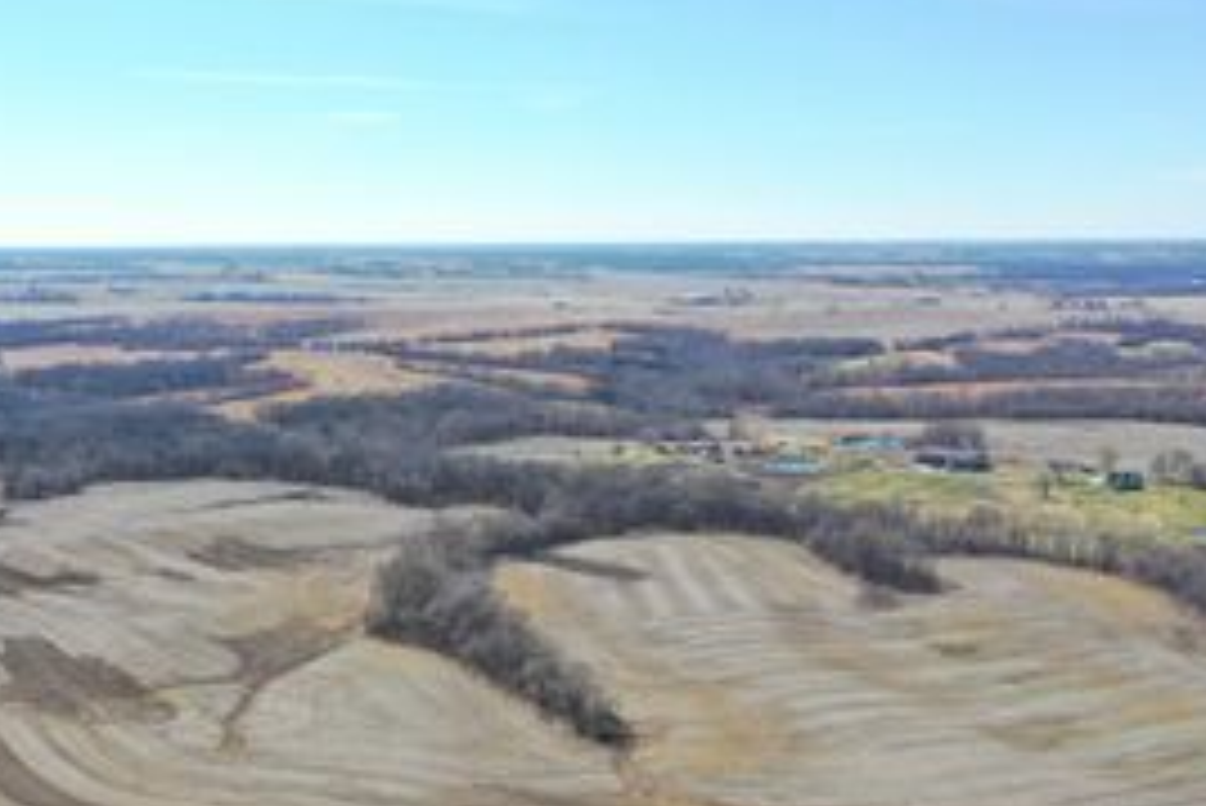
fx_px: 1508
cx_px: 434
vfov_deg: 29.4
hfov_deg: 43.2
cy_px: 615
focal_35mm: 45
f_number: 5.6
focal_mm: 10.26
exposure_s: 1/320
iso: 100
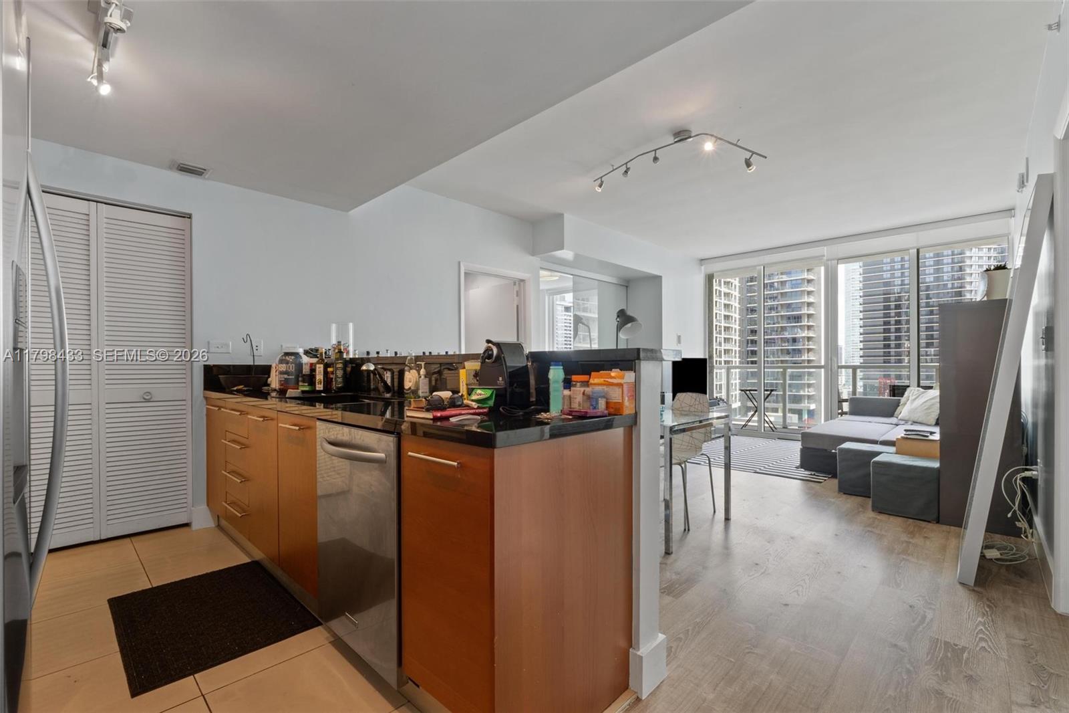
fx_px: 445
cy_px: 356
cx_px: 534
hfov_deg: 100.4
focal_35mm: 15
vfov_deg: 77.3
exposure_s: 1.6
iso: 100
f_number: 9
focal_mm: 10
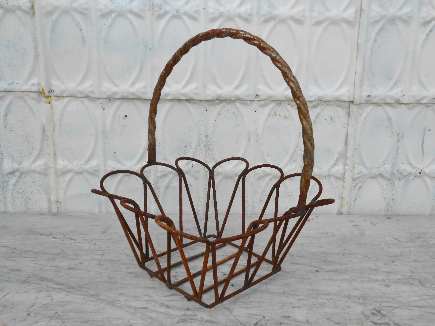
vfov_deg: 41.8
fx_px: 427
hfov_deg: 54.0
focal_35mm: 34
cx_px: 218
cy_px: 163
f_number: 3.9
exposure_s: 1/640
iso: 80
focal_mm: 6
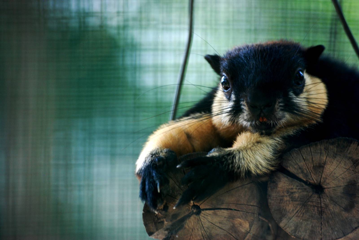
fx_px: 2920
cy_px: 120
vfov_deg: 4.7
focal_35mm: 292
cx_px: 180
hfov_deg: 7.0
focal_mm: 195
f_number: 5
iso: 400
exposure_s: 1/60
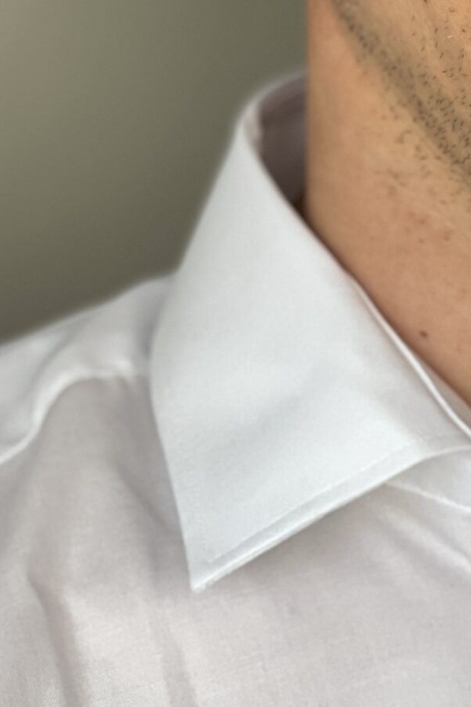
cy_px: -37
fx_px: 4476
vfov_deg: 9.0
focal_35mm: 228
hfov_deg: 6.0
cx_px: 627
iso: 125
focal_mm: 9
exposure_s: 1/121
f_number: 2.8
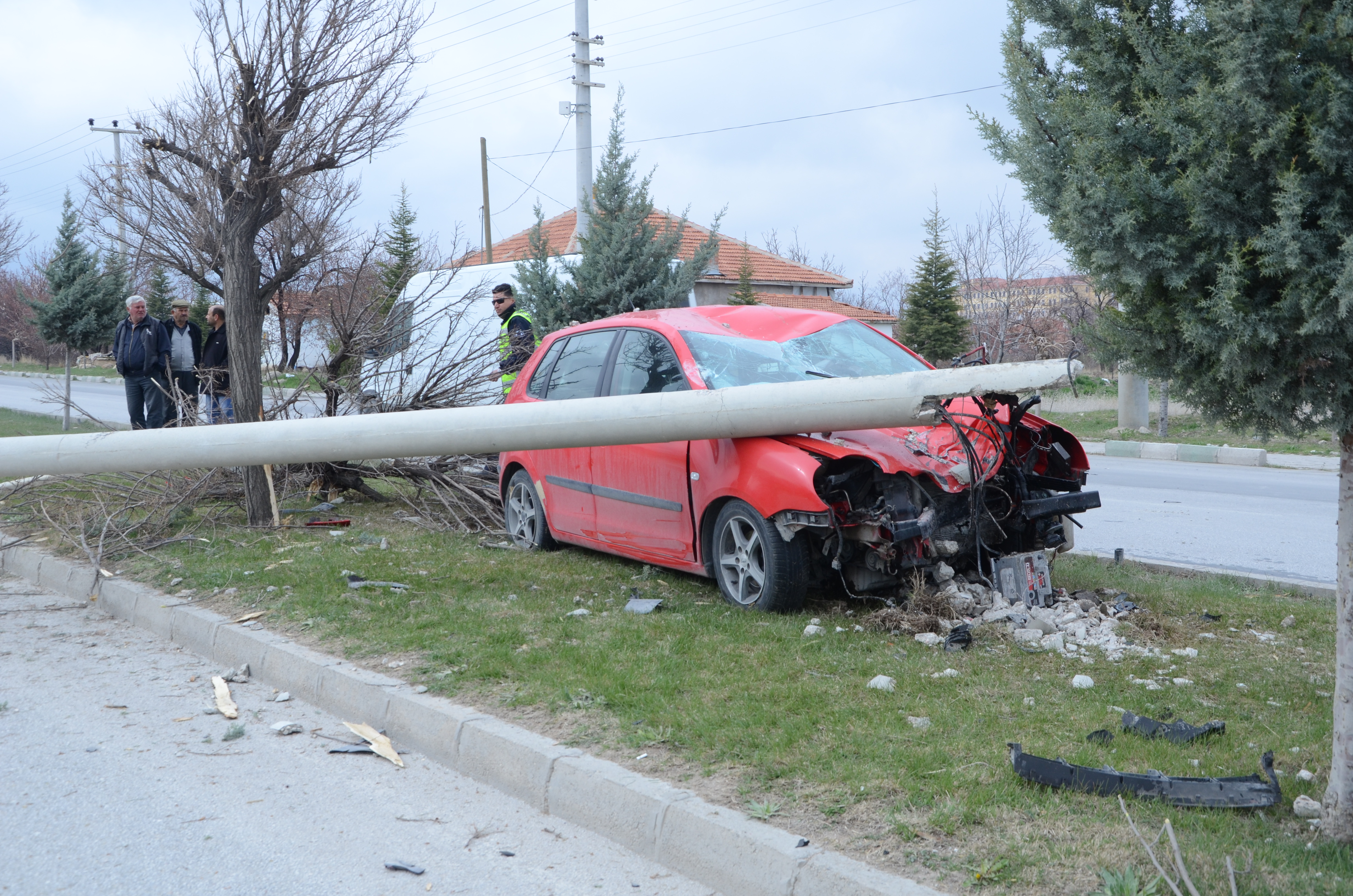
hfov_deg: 46.5
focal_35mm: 42
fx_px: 1575
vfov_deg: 31.8
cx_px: 676
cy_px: 448
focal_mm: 28
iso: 250
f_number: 9
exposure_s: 1/320
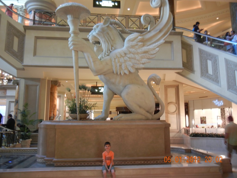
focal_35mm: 30
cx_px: 118
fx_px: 205
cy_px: 89
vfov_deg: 46.8
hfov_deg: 60.0
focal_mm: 5.4
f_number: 3.5
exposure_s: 1/5.3
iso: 200
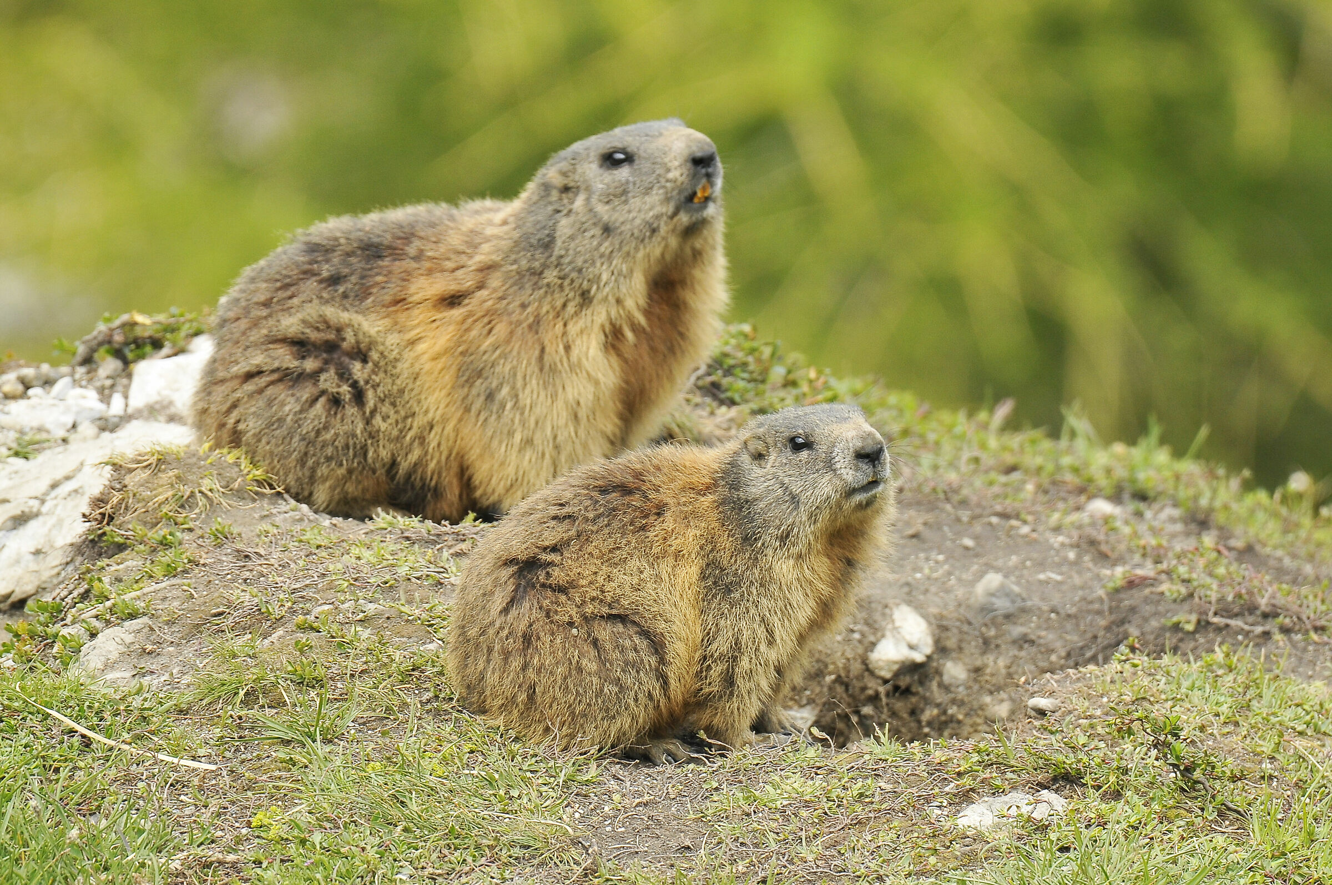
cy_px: 442
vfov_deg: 1.5
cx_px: 666
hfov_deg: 2.3
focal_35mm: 900
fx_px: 33259
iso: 320
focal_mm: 600
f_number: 8
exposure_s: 1/250
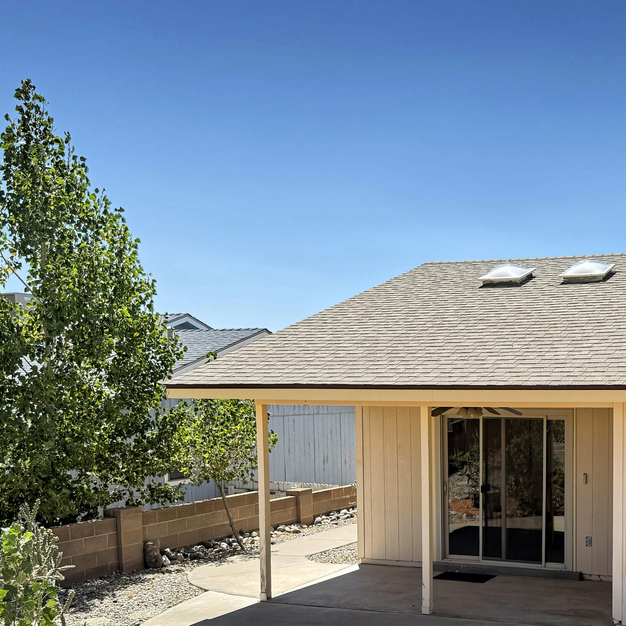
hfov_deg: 37.1
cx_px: 539
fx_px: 880
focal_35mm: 43
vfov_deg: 38.2
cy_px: 466
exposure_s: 1/1637
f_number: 1.78
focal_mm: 6.76
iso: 80
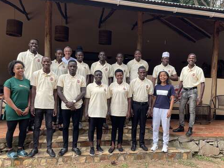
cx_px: 126
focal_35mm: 34
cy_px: 91
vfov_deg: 41.8
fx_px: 220
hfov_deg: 53.8
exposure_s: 1/247
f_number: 1.6
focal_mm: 4.2
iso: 32
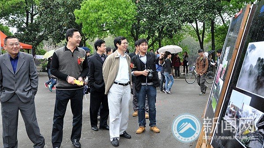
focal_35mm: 38
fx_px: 266
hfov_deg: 52.8
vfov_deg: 31.1
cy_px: 61
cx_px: 132
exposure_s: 1/400
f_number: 3.8
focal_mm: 24
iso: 1600
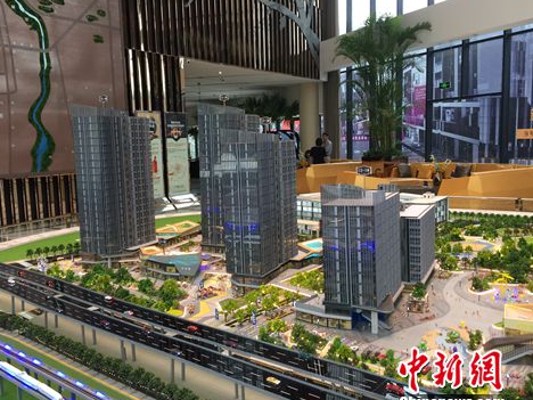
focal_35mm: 31
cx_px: 257
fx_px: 477
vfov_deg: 45.4
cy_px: 202
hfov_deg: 58.3
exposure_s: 1/33
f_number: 2.2
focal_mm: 4.15
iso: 32
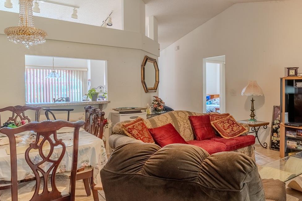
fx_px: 235
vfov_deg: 46.4
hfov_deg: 61.6
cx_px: 228
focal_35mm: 28
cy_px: 94
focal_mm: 17
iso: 100
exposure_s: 1/40
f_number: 8
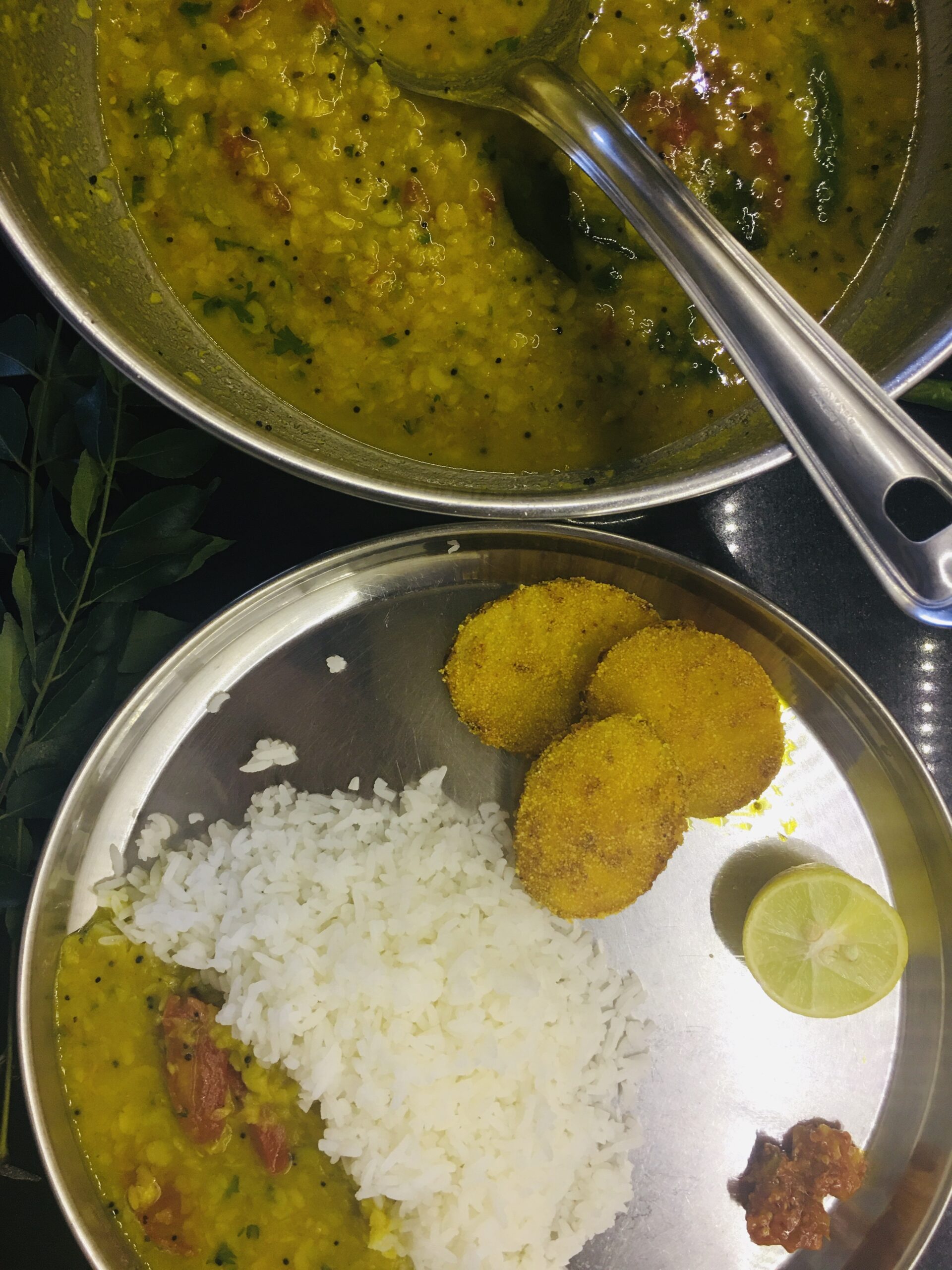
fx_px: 1063
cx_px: 476
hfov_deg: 48.2
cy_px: 635
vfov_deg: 61.7
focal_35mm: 29
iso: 50
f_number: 2.2
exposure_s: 1/17
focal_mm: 4.15
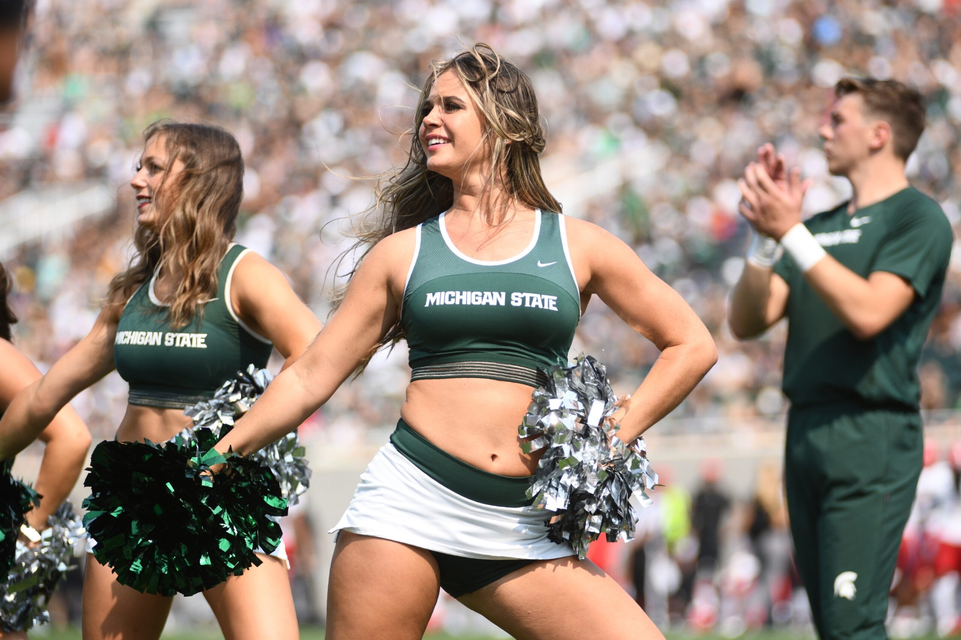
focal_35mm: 200
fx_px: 5338
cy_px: 320
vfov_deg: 6.9
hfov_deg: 10.3
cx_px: 480
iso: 500
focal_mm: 200
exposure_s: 1/2500
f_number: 4
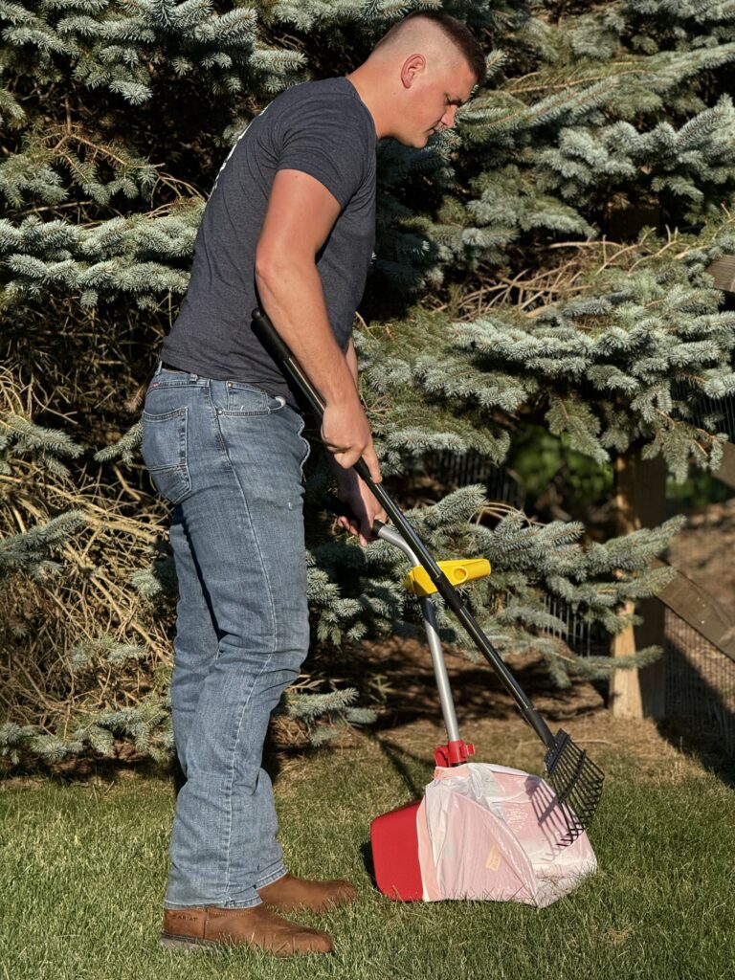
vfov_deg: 16.4
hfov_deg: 12.3
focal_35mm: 120
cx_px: 368
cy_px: 490
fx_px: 3397
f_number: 2.8
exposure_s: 1/728
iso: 50
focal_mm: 15.66
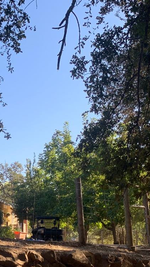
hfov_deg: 20.4
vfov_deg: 36.0
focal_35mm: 57
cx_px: -1
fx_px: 403
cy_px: 190
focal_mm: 4.25
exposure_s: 1/549
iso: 25
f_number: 1.8
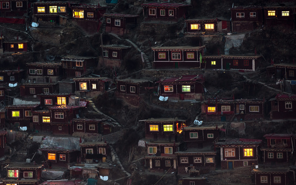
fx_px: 2936
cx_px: 47
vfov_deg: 3.6
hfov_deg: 5.8
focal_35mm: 364
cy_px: 96
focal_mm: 200
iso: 200
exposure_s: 25
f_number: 5.6
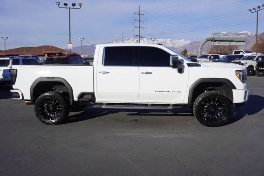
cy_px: 88
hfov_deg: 55.1
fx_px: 253
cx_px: 132
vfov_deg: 38.4
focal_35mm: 34
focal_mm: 23
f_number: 10
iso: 100
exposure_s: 1/250
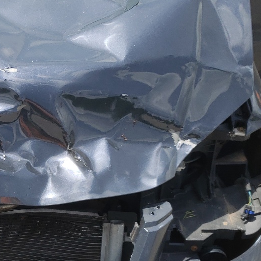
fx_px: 597
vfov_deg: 24.2
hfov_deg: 23.1
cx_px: -31
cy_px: 213
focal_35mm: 70
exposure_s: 1/2500
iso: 50
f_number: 1.5
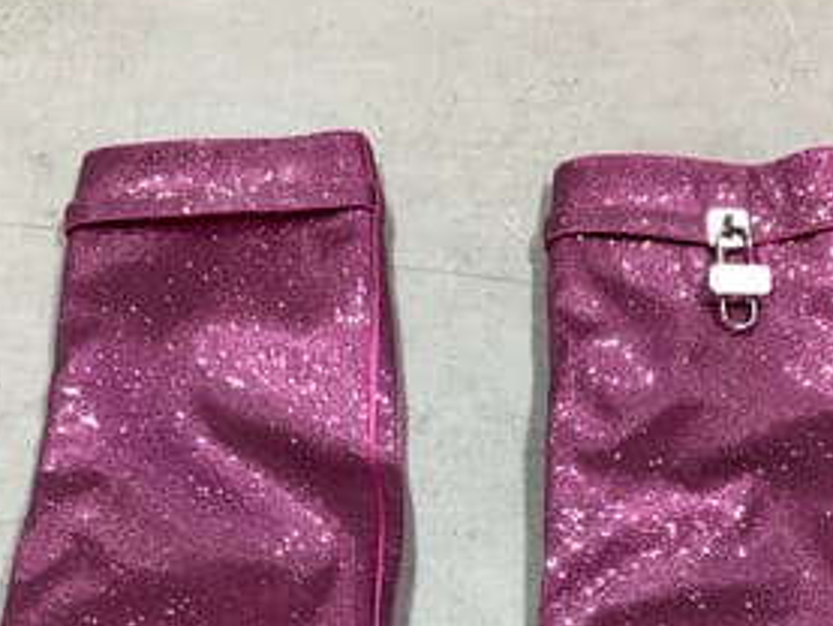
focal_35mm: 56
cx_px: 415
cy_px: 522
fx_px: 1348
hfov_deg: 34.3
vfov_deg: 25.6
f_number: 2.4
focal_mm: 3.3
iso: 80
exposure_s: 1/100
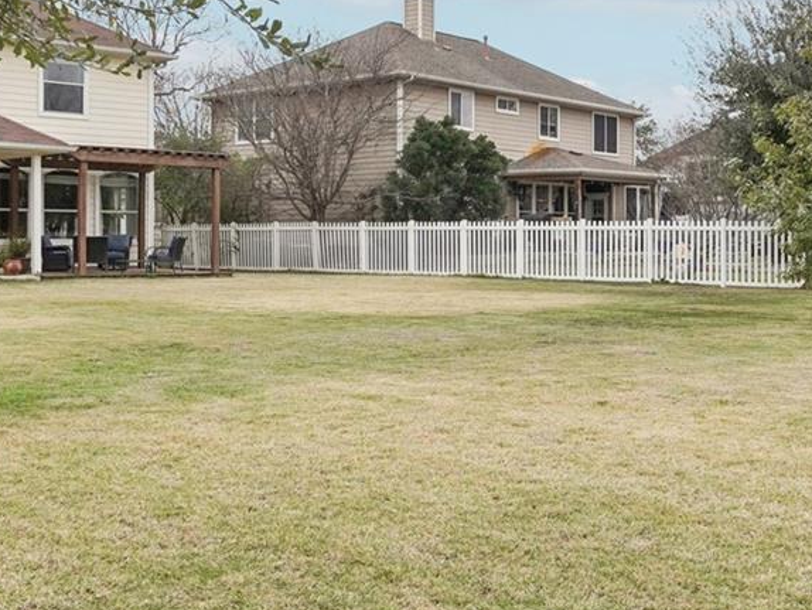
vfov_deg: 30.2
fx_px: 1126
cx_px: 433
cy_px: 258
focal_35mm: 48
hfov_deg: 39.6
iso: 800
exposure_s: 1/1250
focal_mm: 14
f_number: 8
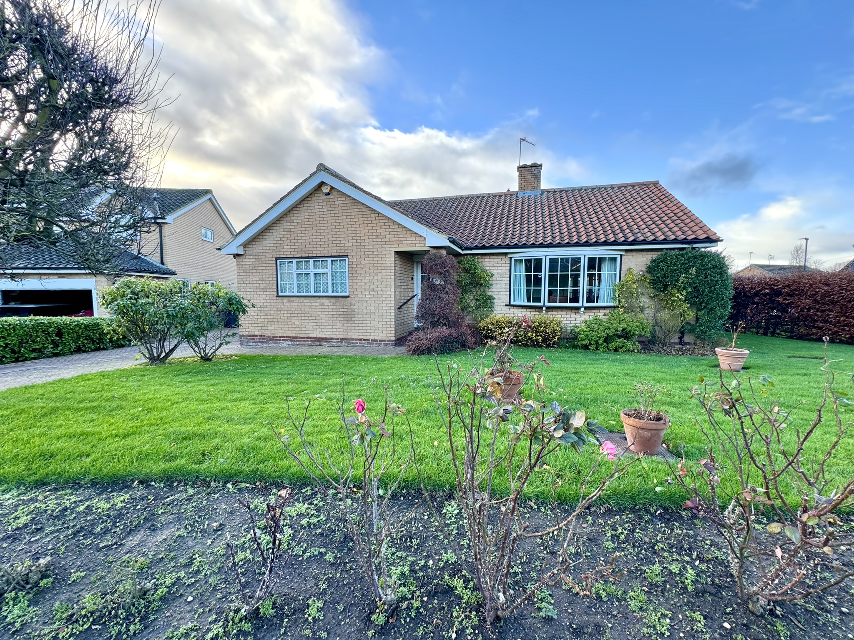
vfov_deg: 85.7
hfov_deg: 102.1
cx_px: 427
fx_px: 345
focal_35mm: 14
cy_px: 320
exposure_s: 1/99
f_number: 2.2
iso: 50
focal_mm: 2.22
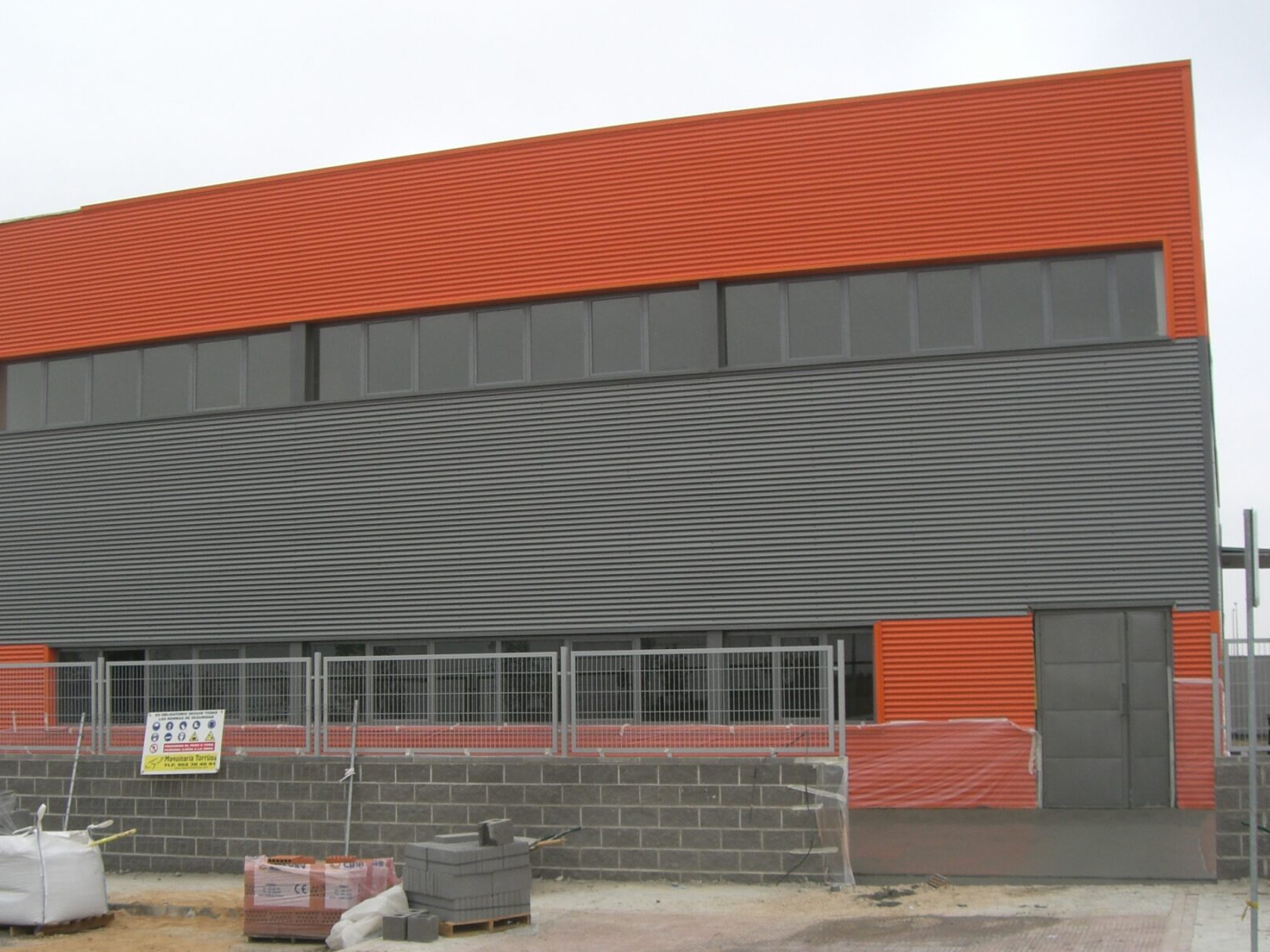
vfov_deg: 30.2
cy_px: 574
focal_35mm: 48
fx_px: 1761
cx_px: 621
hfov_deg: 39.7
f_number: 4.3
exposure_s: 1/160
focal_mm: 6.2
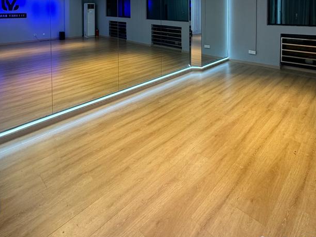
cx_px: 152
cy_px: 18
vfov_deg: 51.1
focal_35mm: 23
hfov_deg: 73.9
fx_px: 210
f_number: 2.2
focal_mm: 2.22
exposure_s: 1/100
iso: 250
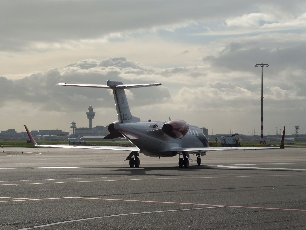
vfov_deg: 11.5
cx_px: 153
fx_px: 1140
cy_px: 115
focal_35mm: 129
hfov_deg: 15.3
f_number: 7.1
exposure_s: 1/800
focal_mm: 23.1
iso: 100
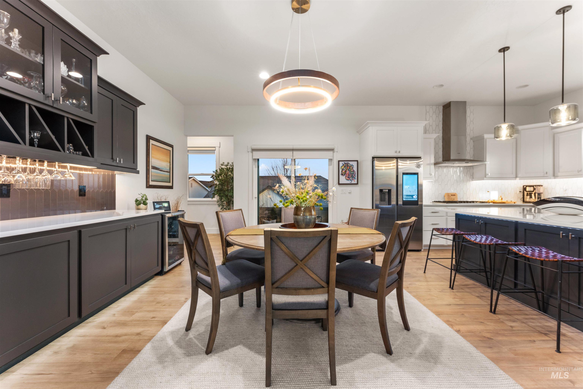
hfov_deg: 104.3
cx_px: 292
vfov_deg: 81.2
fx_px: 227
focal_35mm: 14
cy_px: 194
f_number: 10
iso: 800
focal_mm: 14
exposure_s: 1/3
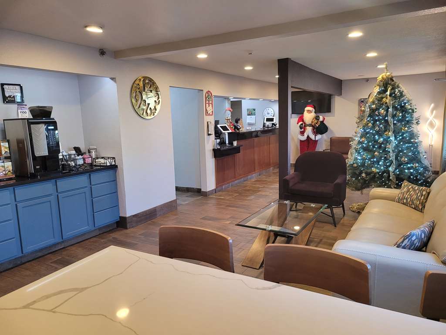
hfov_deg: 67.3
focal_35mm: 26
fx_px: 335
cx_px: 223
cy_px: 168
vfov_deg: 53.1
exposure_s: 1/120
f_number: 1.8
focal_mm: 5.4
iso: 320
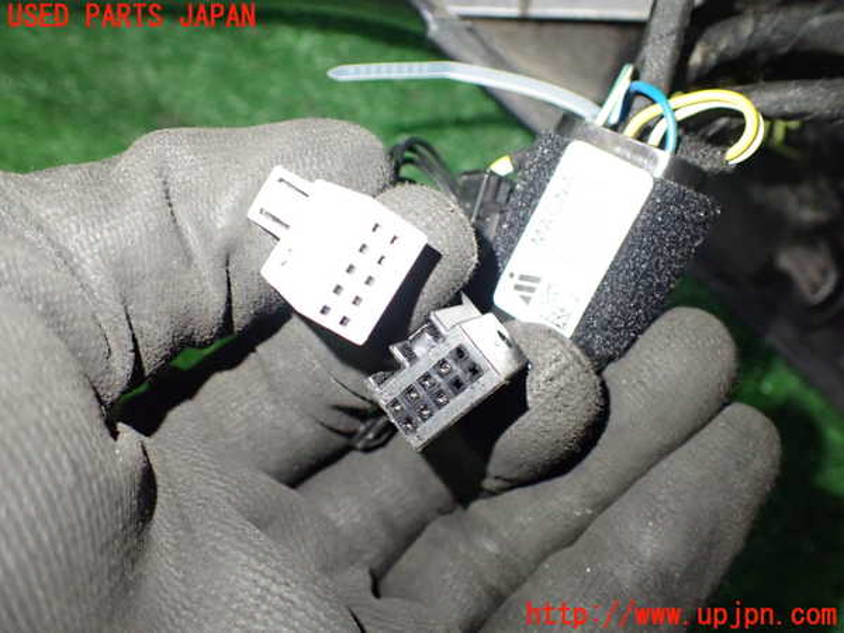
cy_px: 316
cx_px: 422
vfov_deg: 46.8
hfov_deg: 60.0
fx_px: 731
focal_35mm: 30
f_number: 2.3
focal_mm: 5.4
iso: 800
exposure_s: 1/40
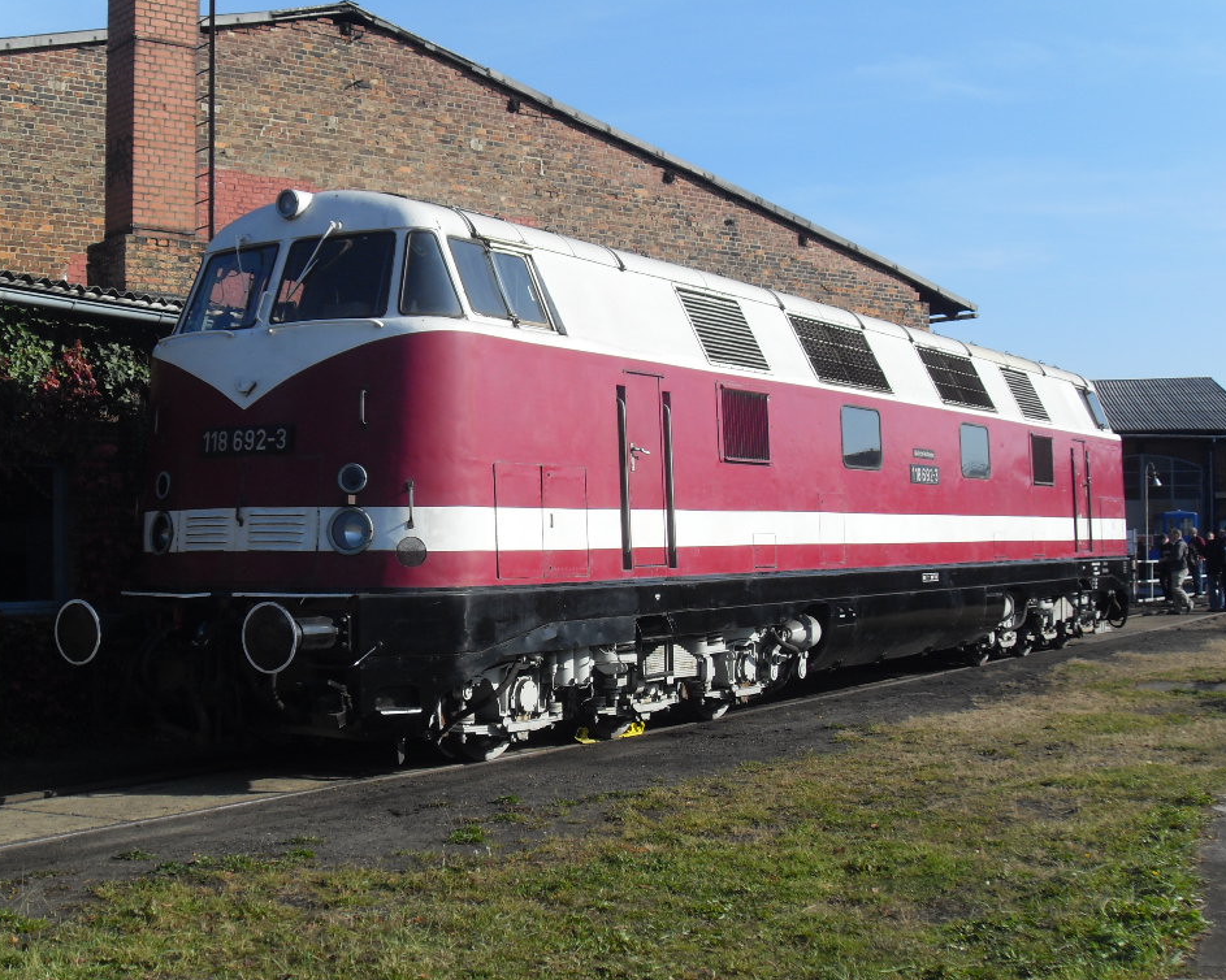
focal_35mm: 53
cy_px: 484
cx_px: 608
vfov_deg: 28.6
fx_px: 1923
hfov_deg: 35.4
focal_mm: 8.4
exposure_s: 1/180
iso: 80
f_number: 8.4
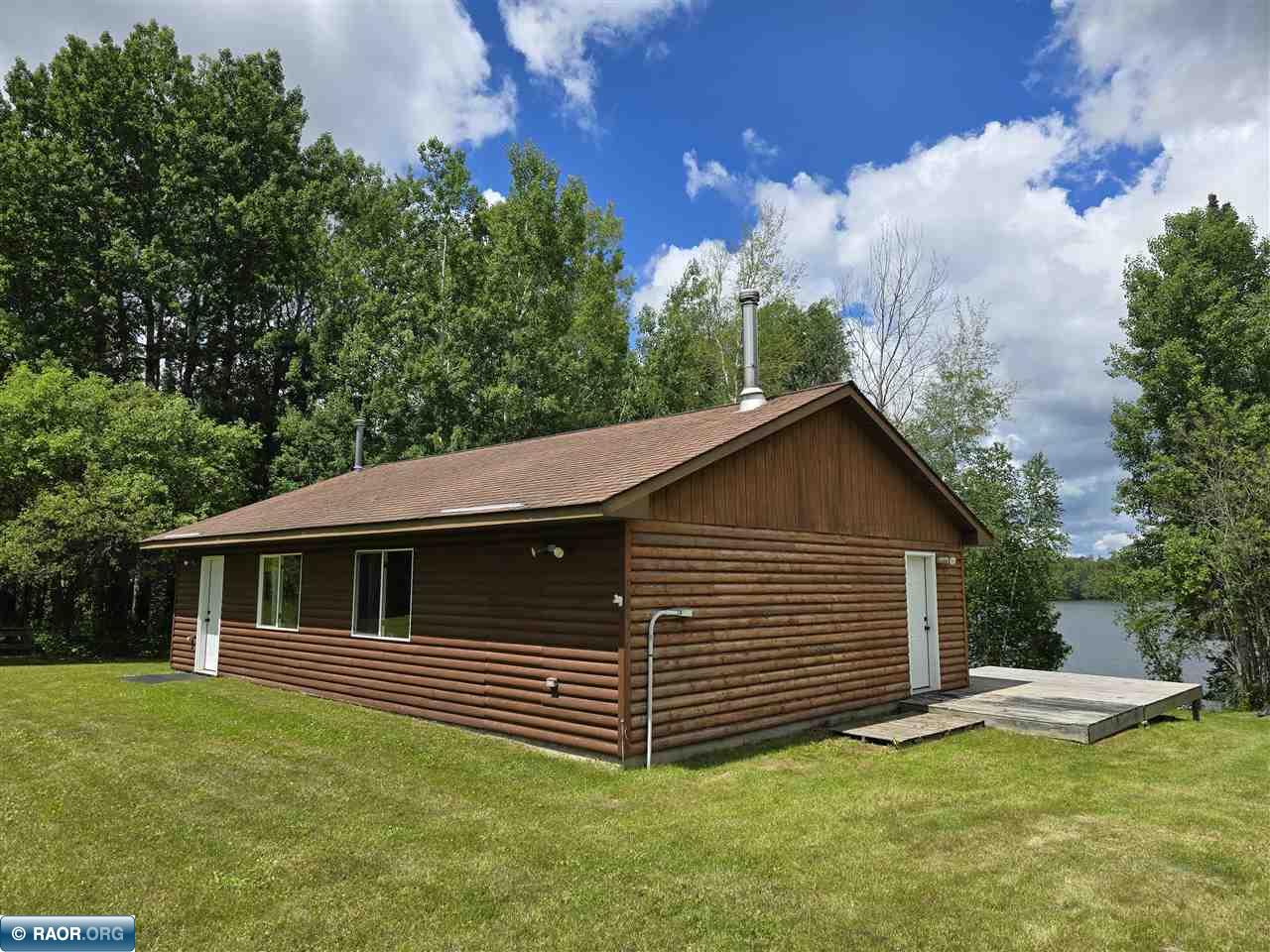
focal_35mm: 23
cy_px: 476
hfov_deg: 73.9
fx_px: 844
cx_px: 635
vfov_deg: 58.9
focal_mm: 6.3
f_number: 1.7
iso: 12
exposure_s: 1/878
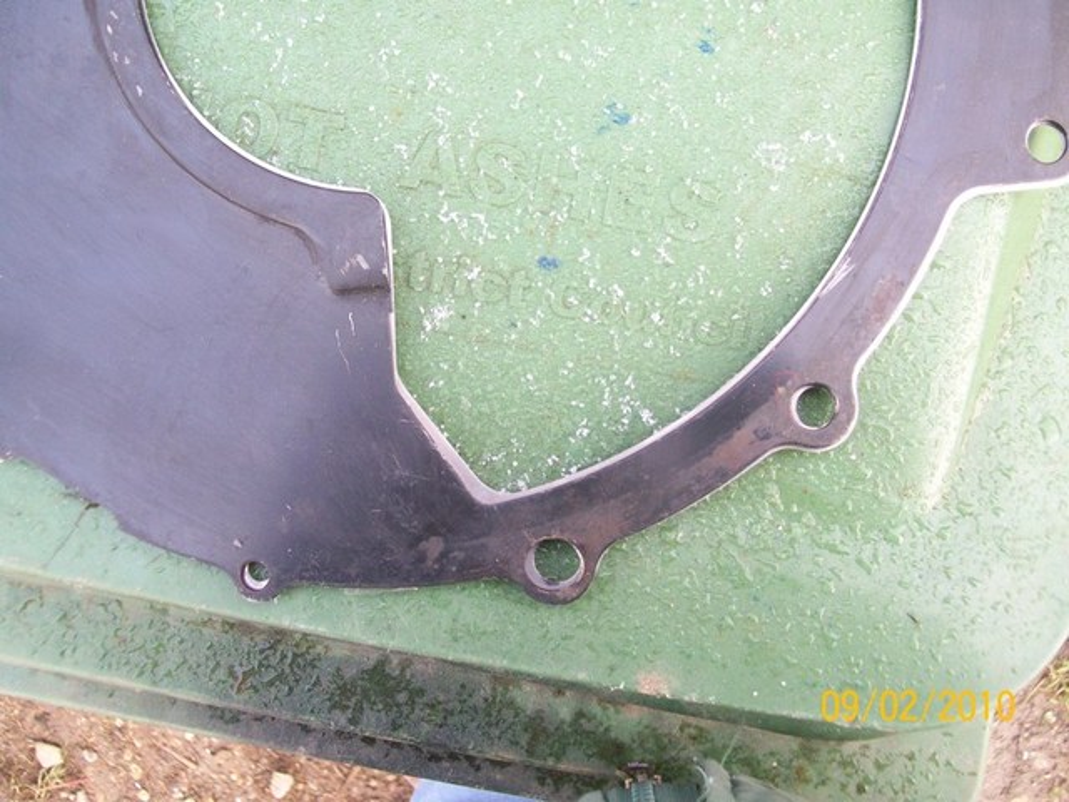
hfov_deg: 51.4
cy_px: 401
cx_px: 534
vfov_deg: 39.7
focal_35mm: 36
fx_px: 1112
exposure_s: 1/32
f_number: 2.7
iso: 85
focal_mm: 6
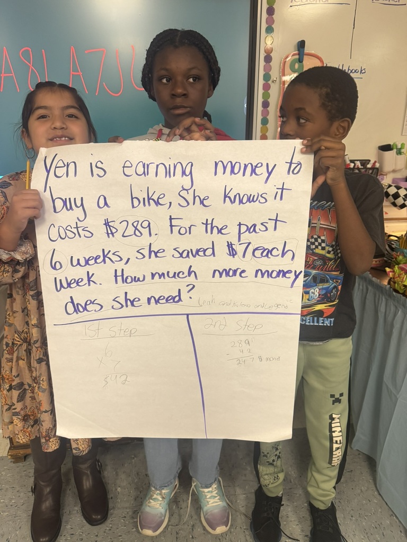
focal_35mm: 24
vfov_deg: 71.6
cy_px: 271
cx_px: 204
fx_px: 376
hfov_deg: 56.8
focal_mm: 6.76
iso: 250
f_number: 1.78
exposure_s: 1/60
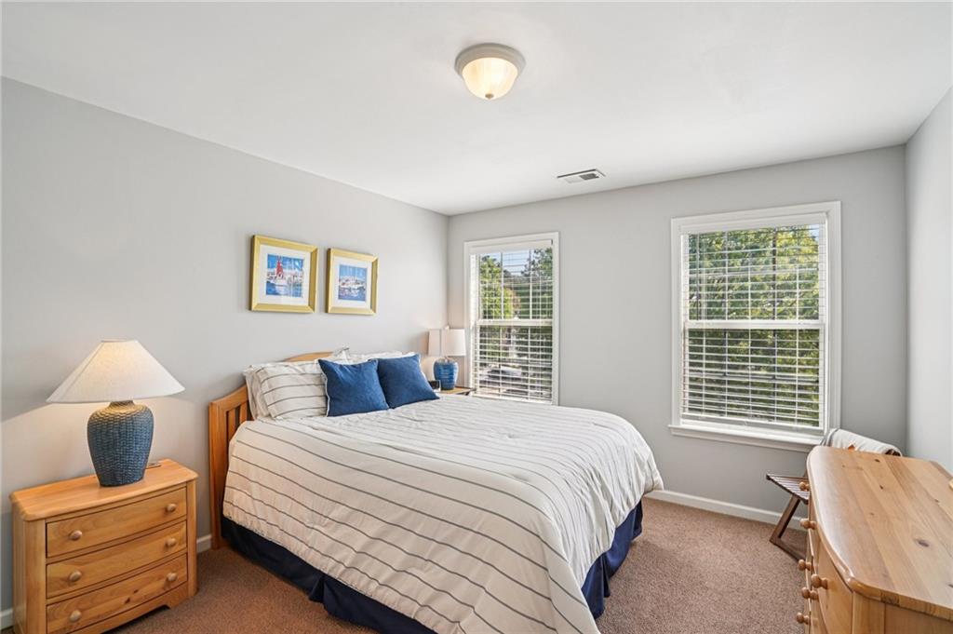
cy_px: 317
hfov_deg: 96.8
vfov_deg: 73.7
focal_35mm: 16
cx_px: 476
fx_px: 423
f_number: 8
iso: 250
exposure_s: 1/30
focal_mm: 16
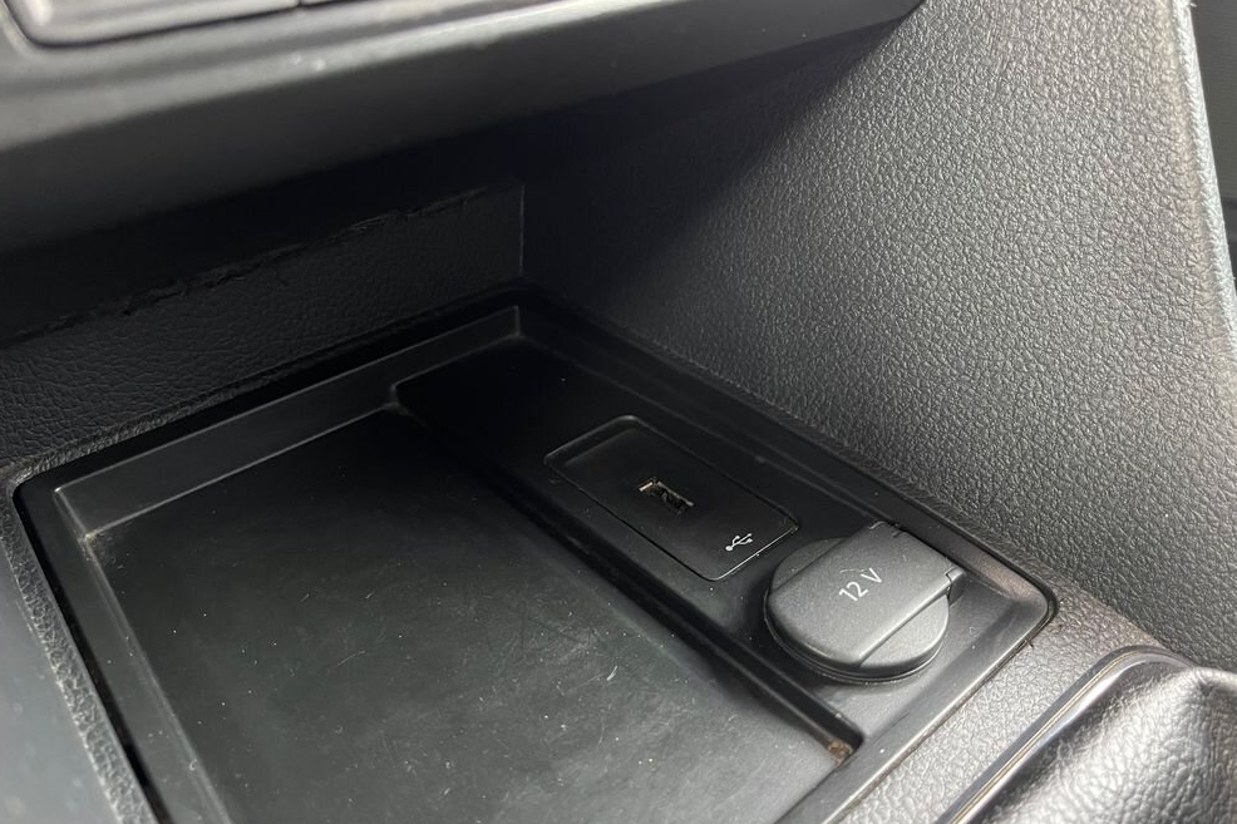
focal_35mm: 27
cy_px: 436
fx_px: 928
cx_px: 629
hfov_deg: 67.4
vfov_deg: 47.9
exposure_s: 1/30
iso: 800
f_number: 1.6
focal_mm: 5.1
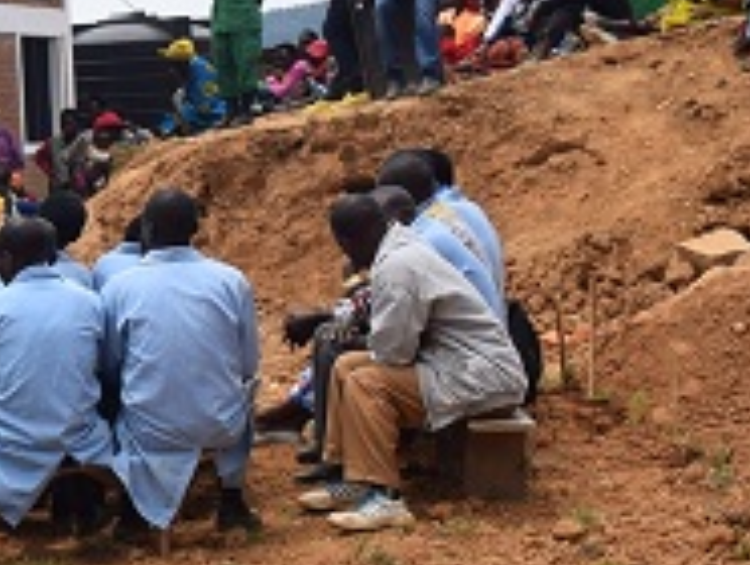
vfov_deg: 10.7
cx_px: -688
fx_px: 3012
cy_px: 278
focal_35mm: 139
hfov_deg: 12.7
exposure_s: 1/200
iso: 100
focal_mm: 25
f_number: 9
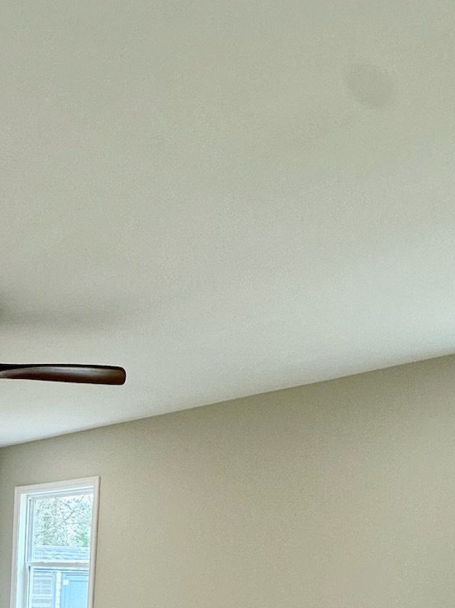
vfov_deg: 39.6
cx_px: -81
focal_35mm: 39
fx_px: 684
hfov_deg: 31.3
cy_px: 661
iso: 80
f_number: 2.2
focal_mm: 2.22
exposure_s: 1/120
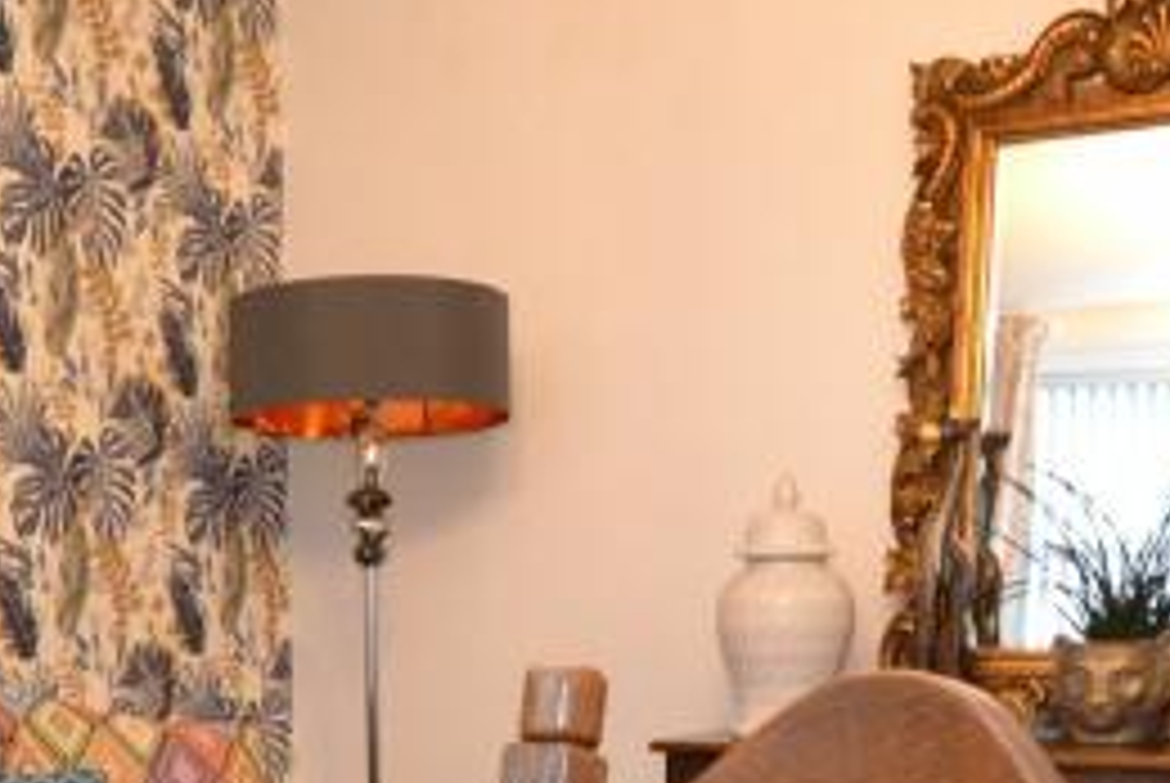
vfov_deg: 21.6
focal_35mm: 59
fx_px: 1920
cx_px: 436
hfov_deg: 33.7
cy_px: 911
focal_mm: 10
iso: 1250
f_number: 3.5
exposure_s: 1/60
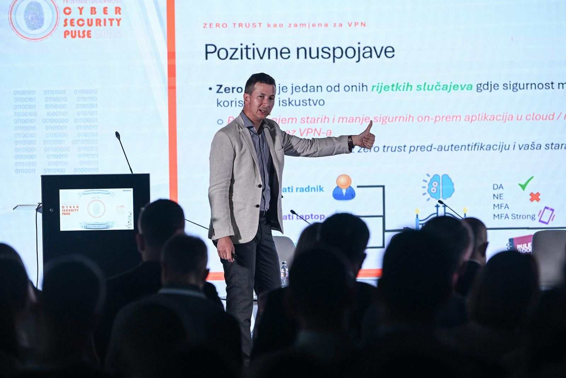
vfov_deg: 7.8
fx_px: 2751
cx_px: 283
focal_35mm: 175
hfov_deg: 11.7
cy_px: 189
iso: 2000
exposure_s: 1/250
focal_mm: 175
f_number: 4
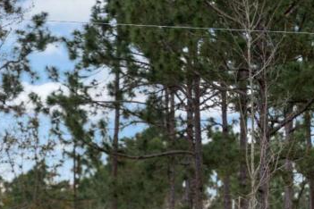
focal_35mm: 469
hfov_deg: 4.4
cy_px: 314
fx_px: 4090
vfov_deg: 2.9
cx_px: -4
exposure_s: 1/3200
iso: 100
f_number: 2
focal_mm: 137
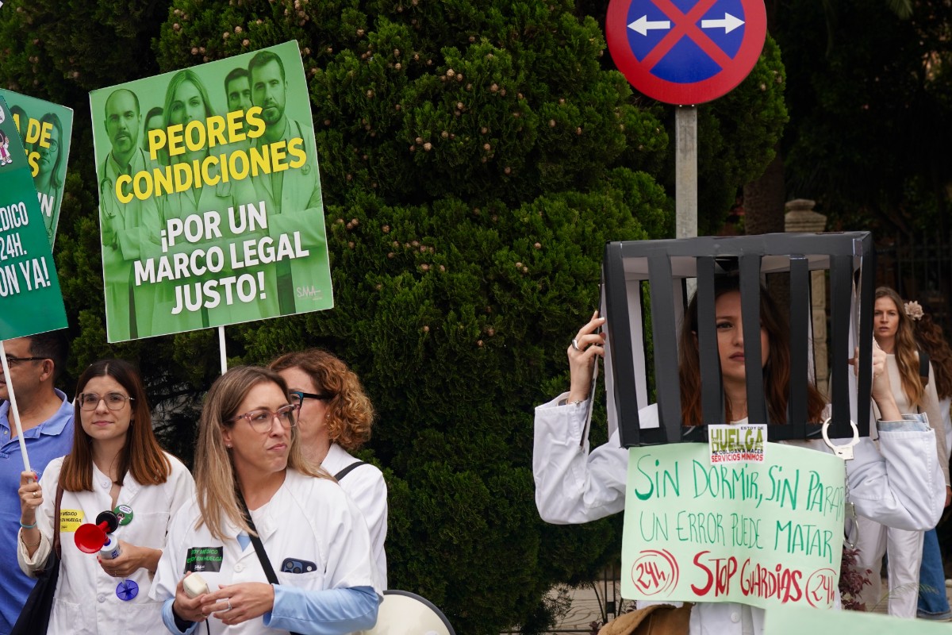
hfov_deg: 28.8
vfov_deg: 19.5
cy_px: 318
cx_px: 476
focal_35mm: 70
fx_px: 1851
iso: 640
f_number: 8
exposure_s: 1/800
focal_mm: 70
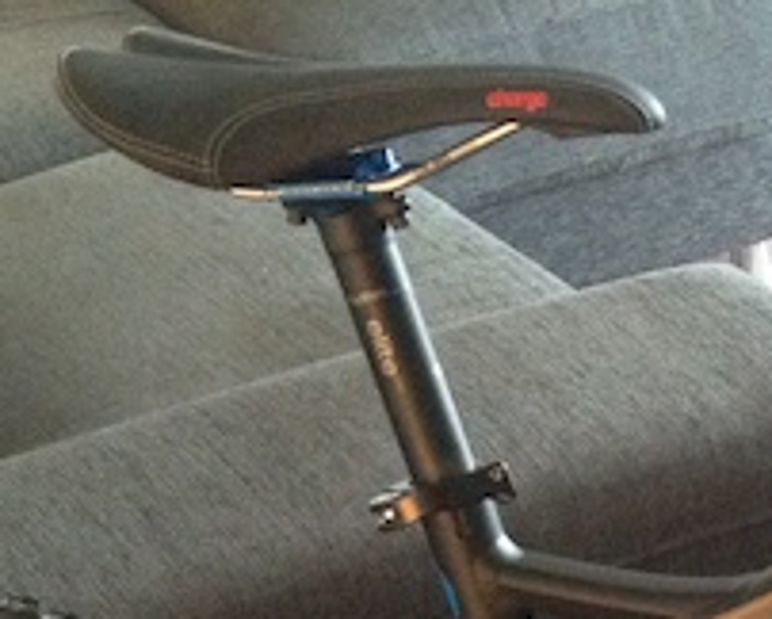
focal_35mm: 135
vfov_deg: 10.8
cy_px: 1055
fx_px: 3087
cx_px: 1074
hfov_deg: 13.6
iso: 400
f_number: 2.4
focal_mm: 4.28
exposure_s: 1/20
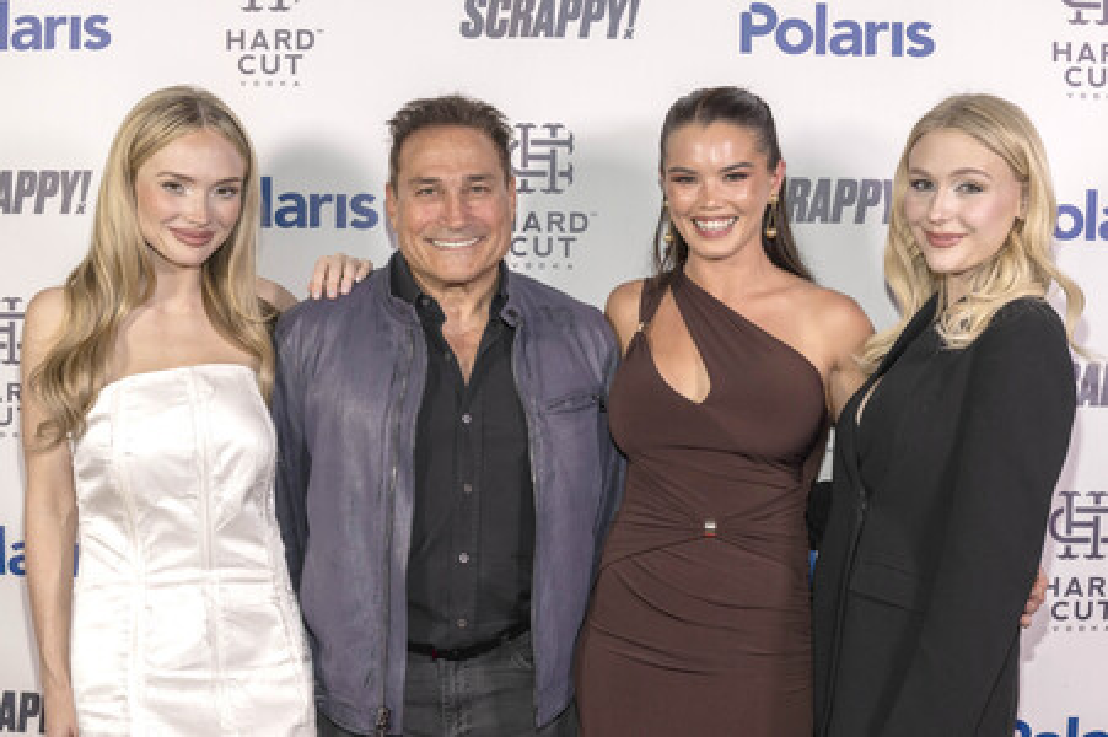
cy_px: 368
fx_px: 1415
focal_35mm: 46
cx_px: 554
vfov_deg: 29.2
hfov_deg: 42.8
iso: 800
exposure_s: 1/200
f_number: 5
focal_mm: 46
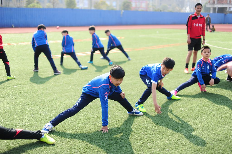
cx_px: 116
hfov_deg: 39.6
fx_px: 322
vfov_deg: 26.9
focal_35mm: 50
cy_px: 77
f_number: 1.4
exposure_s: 1/3200
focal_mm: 50
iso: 200
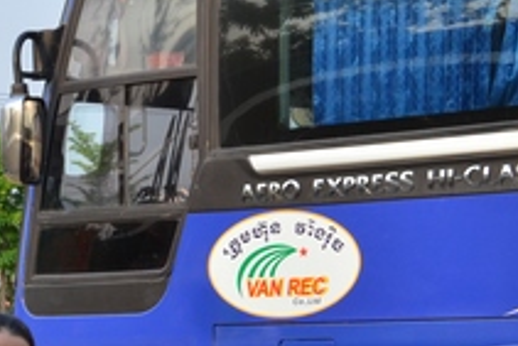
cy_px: 472
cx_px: -120
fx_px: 2326
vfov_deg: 8.4
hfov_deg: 12.4
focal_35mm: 162
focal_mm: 35
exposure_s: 1/400
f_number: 10
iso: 640
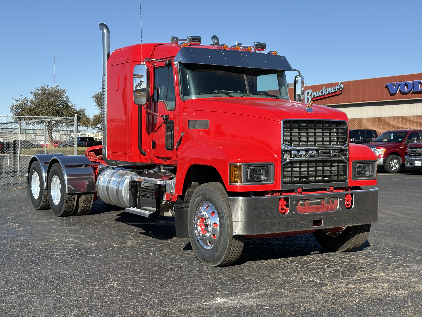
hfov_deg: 36.8
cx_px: 211
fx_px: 634
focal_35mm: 52
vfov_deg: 28.0
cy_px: 158
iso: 32
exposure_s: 1/2545
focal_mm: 5.96
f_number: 1.6
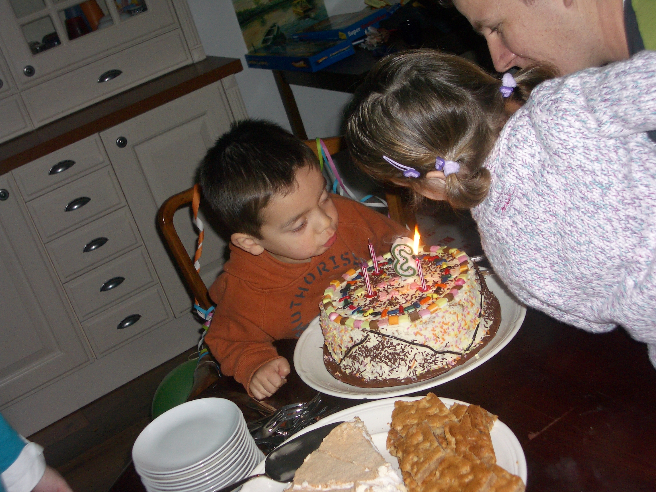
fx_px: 929
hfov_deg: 38.9
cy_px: 246
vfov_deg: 29.7
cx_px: 328
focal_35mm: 49
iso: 100
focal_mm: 8.2
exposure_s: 1/60
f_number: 3.1
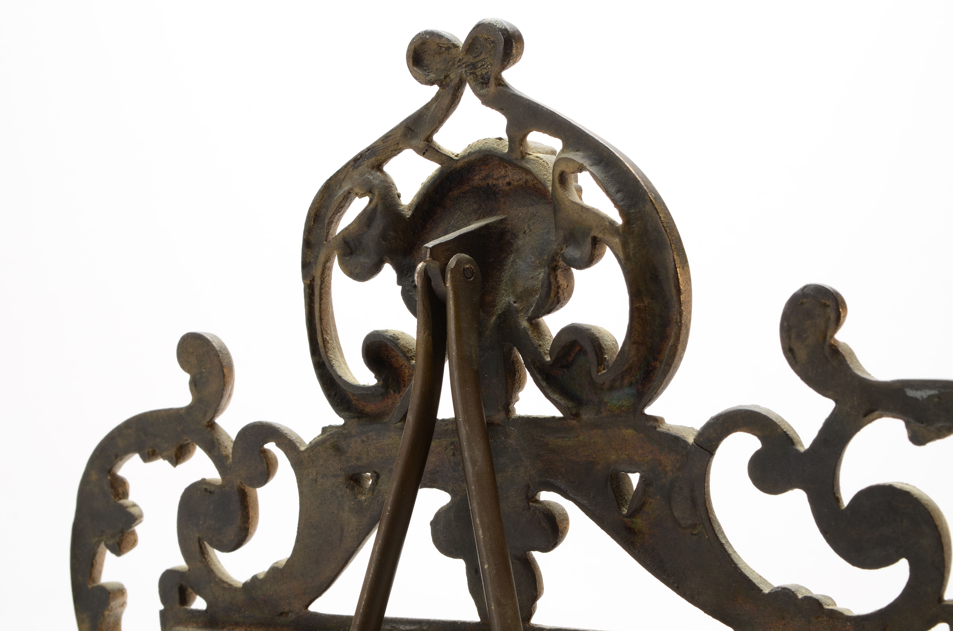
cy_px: 316
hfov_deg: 24.7
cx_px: 476
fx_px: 2179
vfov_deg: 16.5
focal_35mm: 82
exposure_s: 1/160
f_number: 18
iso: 100
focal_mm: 55
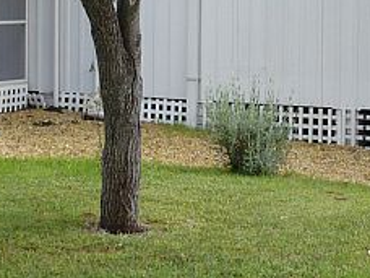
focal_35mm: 123
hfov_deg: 16.0
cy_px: 13
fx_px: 1315
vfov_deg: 11.9
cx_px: 157
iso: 100
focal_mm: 5.8
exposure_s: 1/500
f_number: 2.8
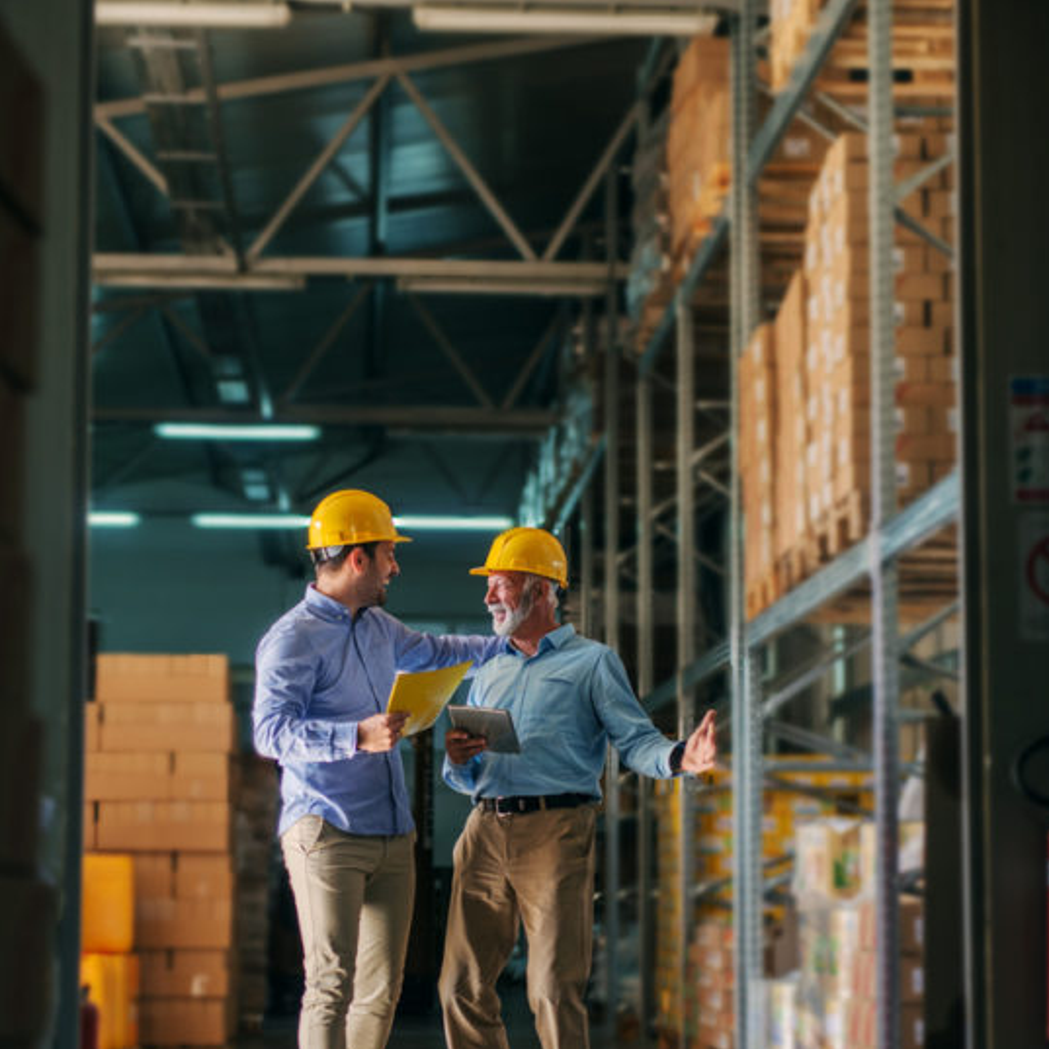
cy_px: 650
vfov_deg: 21.3
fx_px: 2777
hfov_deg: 21.4
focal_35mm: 81
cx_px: 514
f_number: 2
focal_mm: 50
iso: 320
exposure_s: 1/400
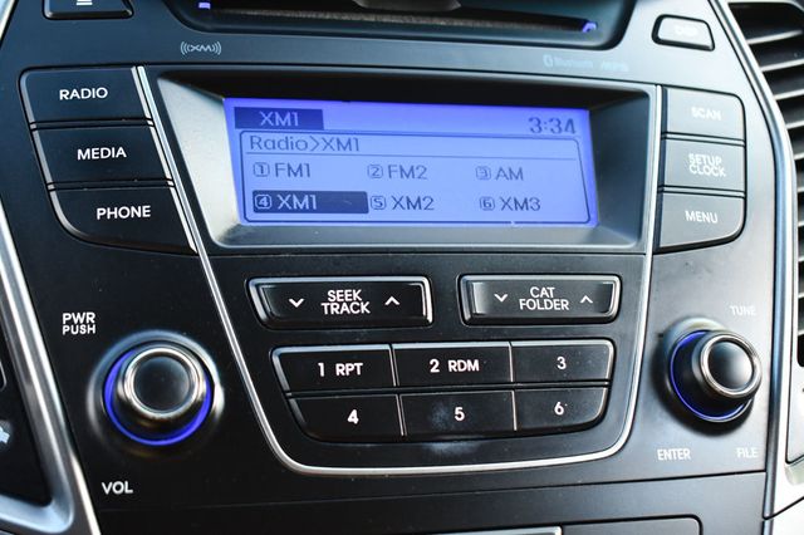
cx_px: 402
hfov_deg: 38.2
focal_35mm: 52
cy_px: 268
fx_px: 1161
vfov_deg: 26.0
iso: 1400
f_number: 4.5
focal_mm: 35
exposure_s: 1/125
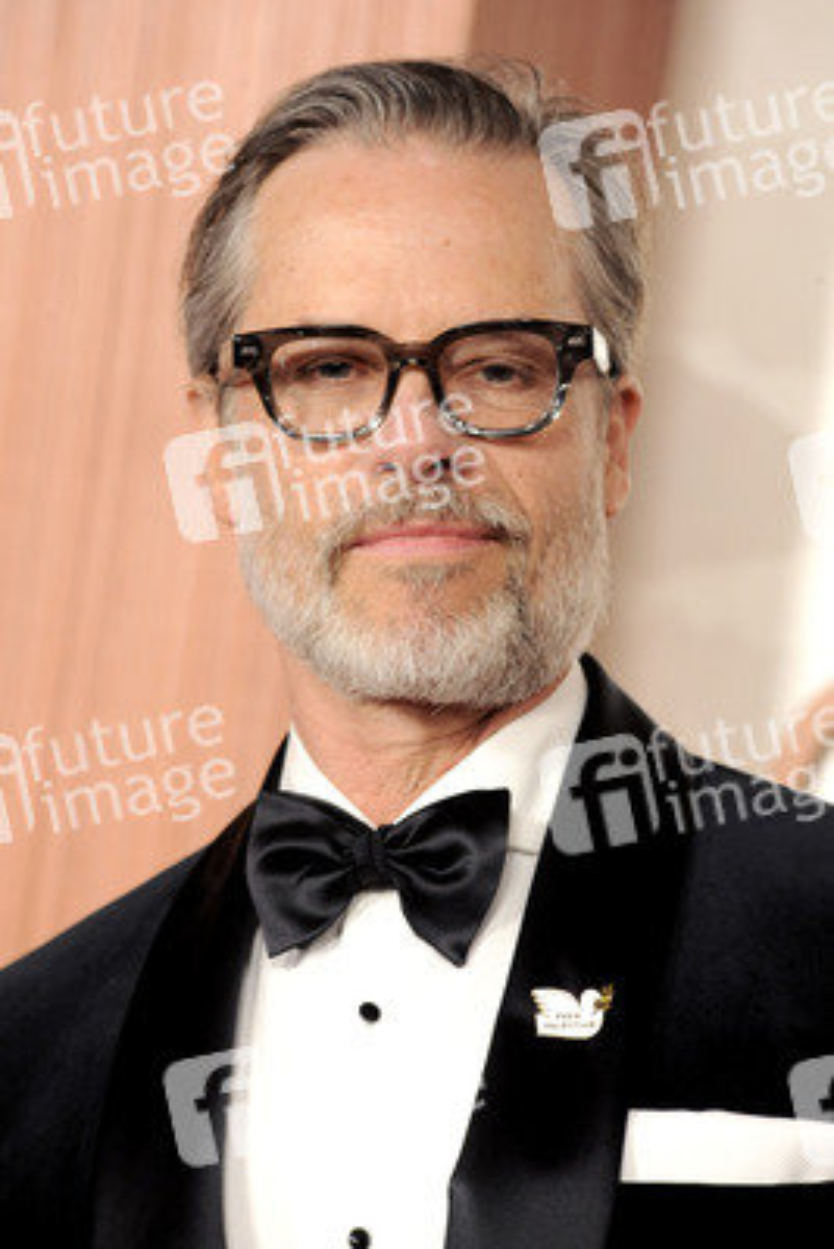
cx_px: 417
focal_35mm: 200
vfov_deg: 10.3
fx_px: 6943
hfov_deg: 6.9
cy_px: 624
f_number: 6.3
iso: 2000
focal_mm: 200
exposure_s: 1/125
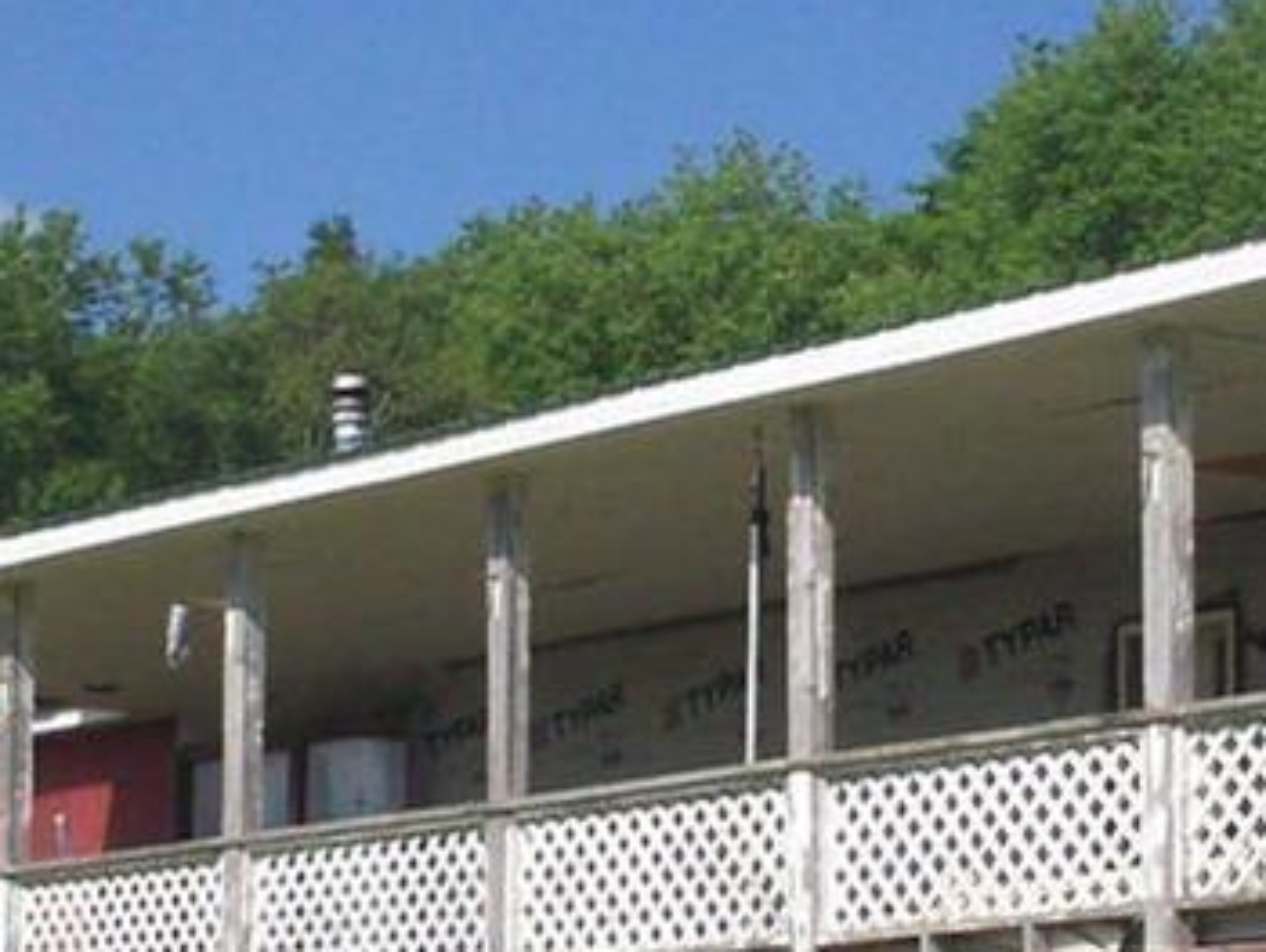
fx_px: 5416
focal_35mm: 148
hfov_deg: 13.3
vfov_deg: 10.0
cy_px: 438
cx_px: 647
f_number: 4.5
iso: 100
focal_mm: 6
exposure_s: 1/820
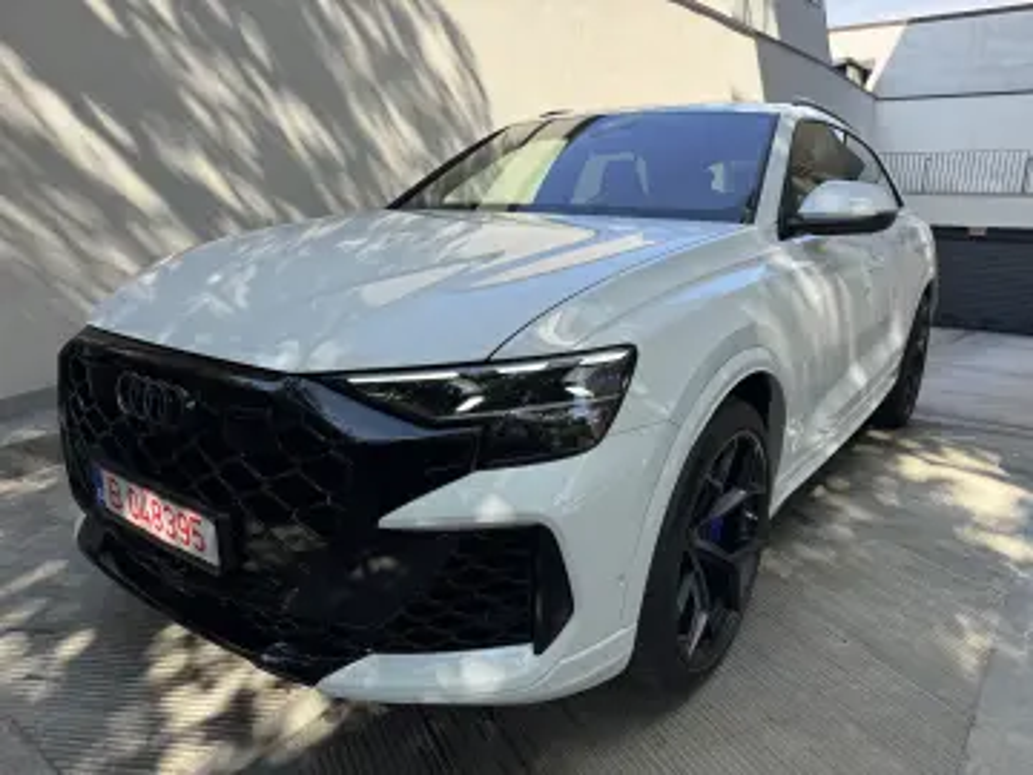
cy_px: 388
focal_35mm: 24
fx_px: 716
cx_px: 516
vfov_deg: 56.8
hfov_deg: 71.6
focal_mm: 6.76
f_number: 1.78
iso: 80
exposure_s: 1/1151
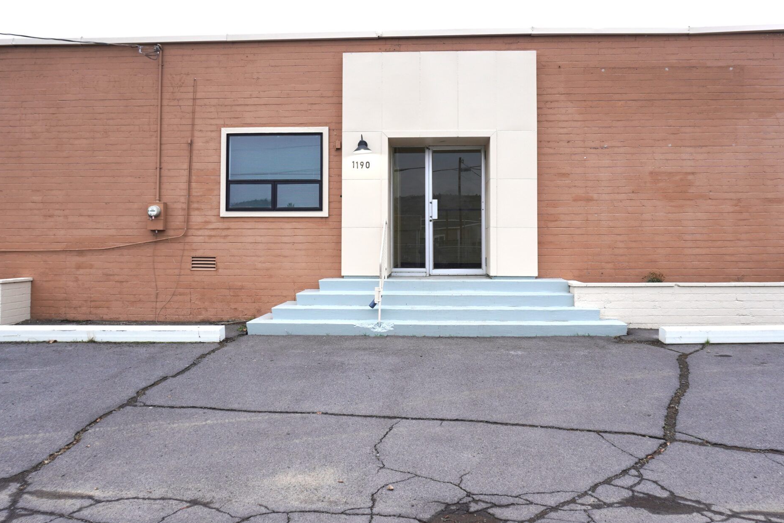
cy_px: 207
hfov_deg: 57.2
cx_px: 389
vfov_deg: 39.8
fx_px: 719
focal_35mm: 33
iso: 100
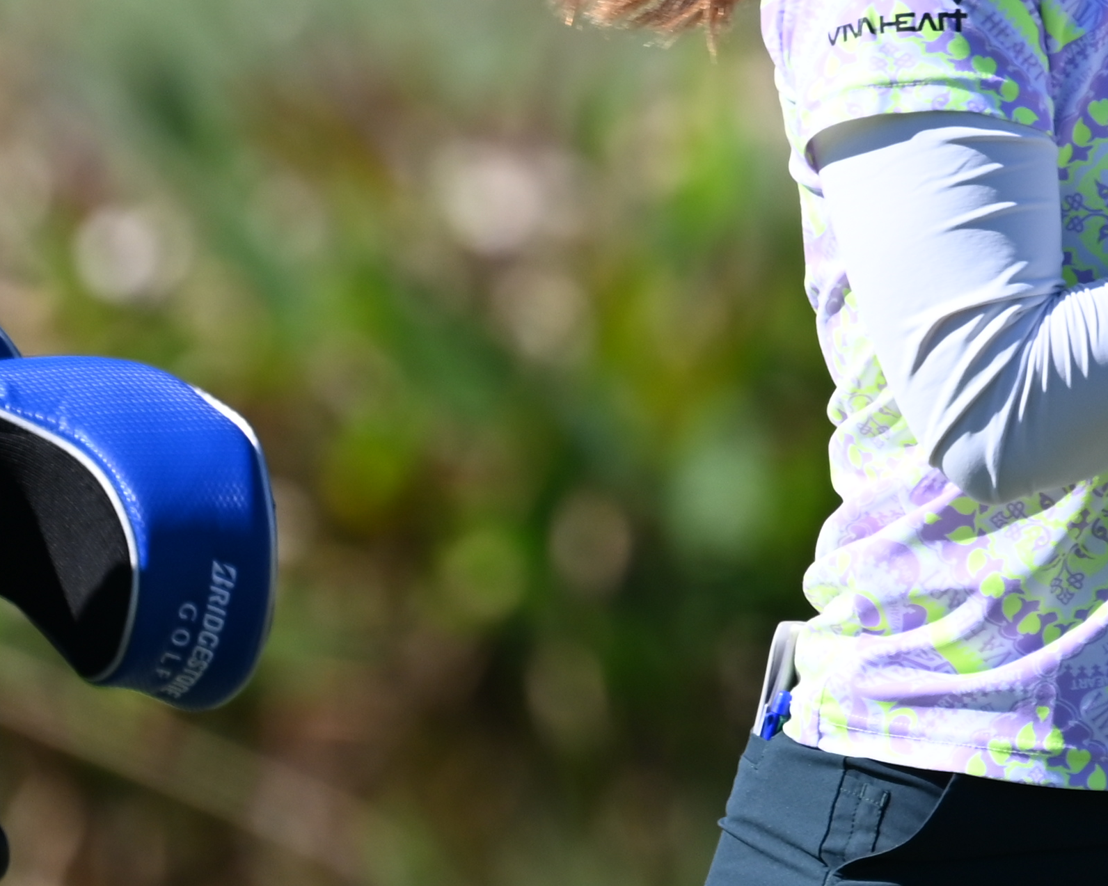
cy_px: 145
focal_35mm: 1970
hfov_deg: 1.0
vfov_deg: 0.8
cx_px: 1363
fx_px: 64589
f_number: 5.6
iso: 160
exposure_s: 1/640
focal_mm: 400
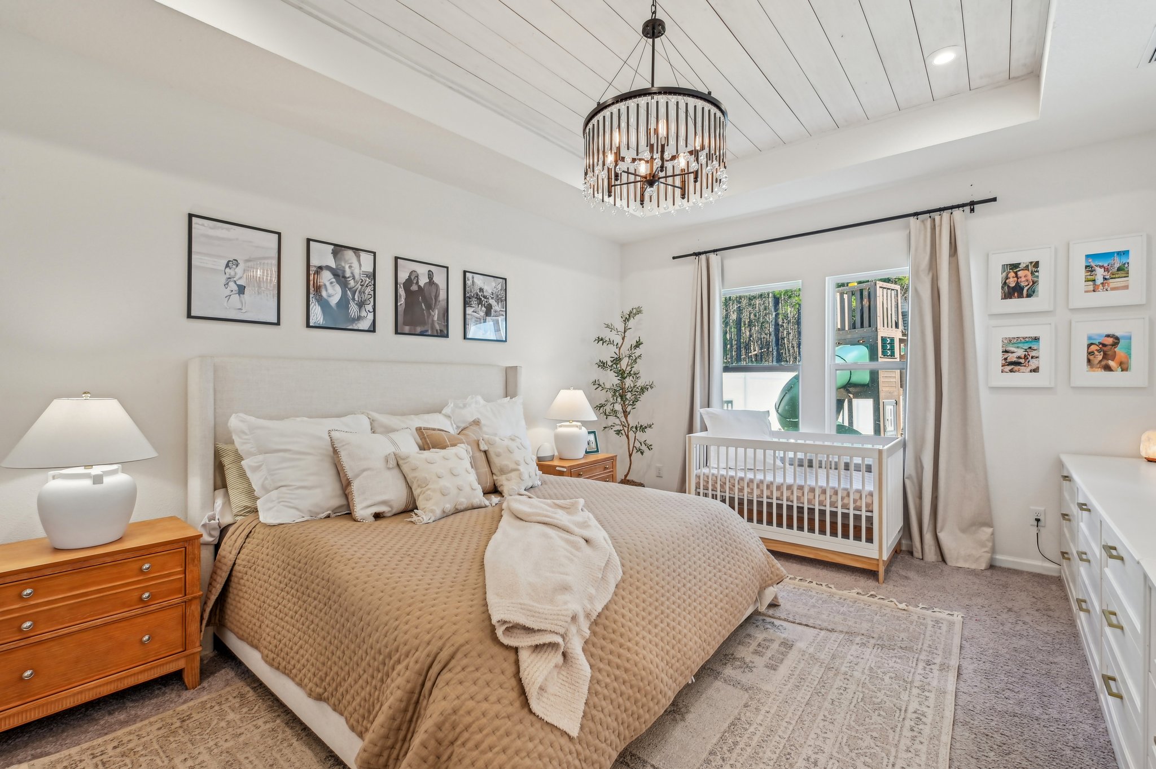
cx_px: 578
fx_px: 513
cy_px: 384
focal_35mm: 16
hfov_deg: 96.8
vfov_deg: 73.7
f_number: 8
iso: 400
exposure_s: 1/30
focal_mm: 16
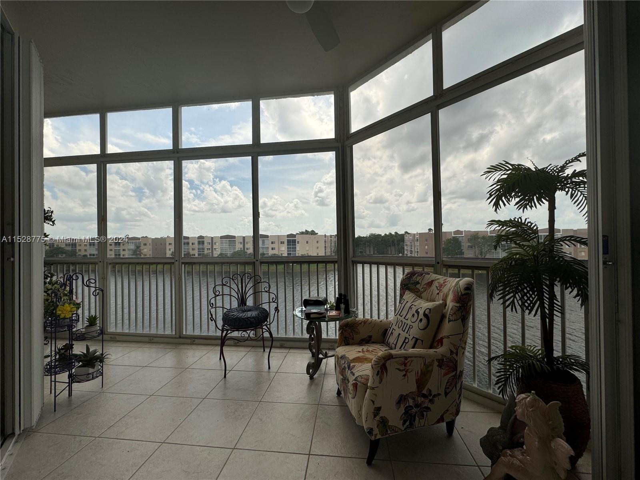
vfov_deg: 85.7
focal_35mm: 14
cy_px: 240
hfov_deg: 102.1
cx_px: 320
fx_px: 259
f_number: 2.2
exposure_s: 1/1198
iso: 50
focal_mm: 2.22
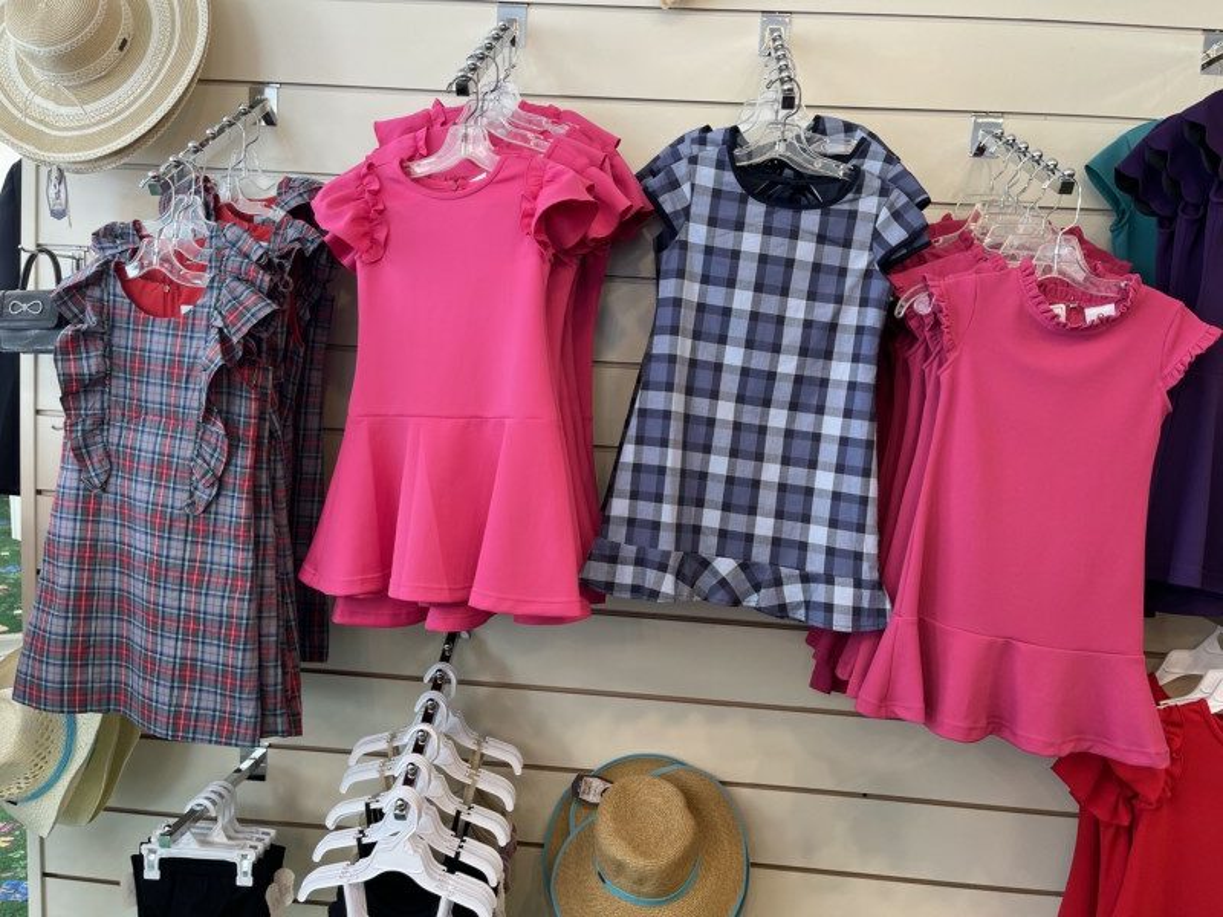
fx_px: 919
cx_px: 612
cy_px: 458
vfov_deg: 53.1
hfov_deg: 67.3
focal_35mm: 26
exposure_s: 1/60
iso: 64
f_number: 1.6
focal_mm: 5.1
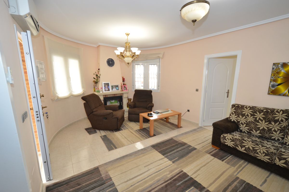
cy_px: 96
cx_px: 144
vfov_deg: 77.1
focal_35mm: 15
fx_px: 120
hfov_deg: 100.5
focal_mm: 10
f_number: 4
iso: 720
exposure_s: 1/60
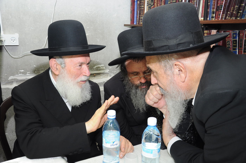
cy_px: 82
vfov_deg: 39.9
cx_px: 123
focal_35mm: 33
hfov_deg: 57.3
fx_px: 225
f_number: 4
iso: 500
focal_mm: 22
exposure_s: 1/60
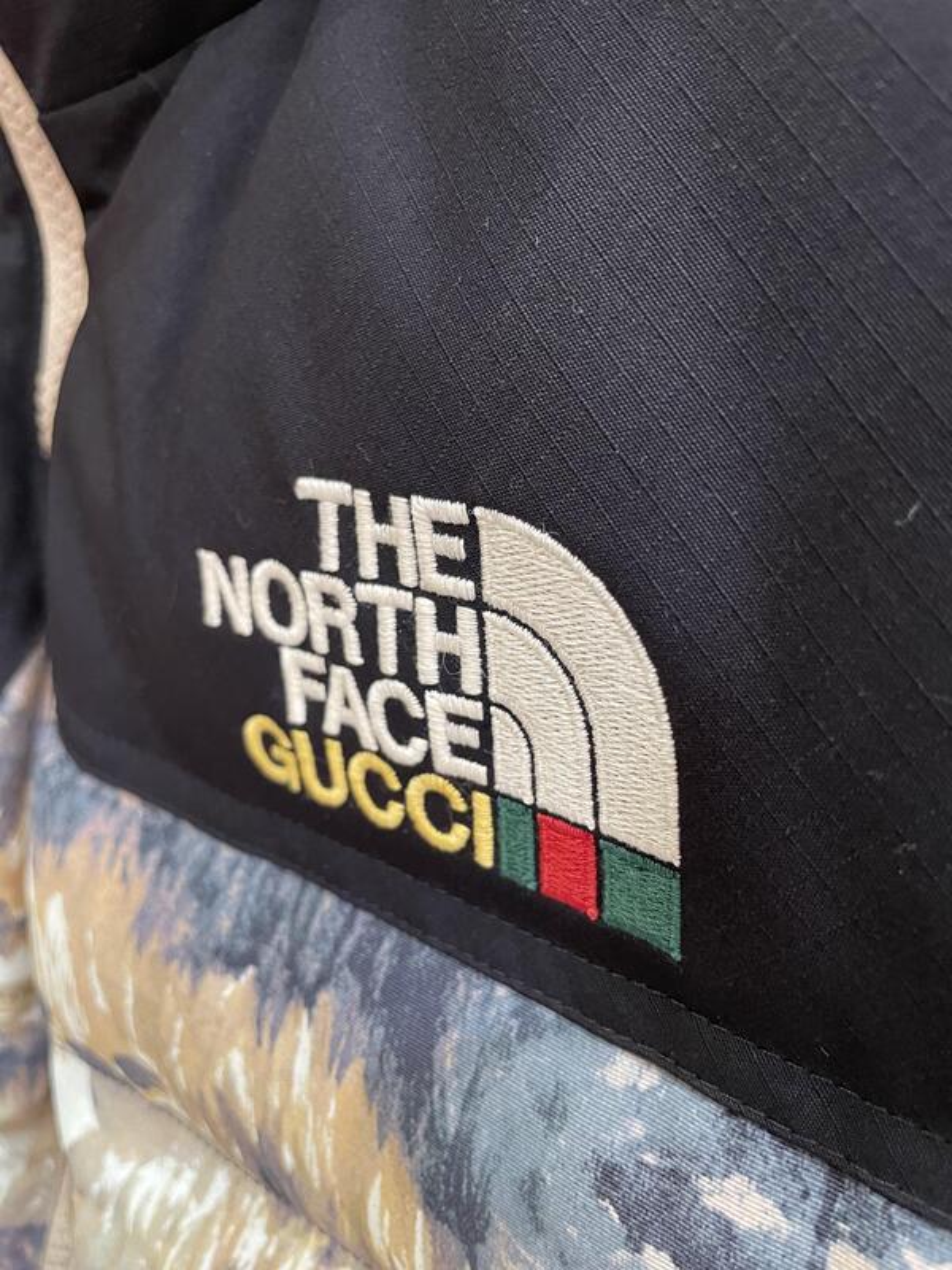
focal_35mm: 26
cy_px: 635
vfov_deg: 67.3
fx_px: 953
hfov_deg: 53.1
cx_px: 476
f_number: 1.6
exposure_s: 1/40
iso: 500
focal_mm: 4.2
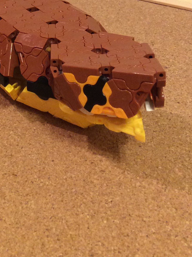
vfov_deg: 26.8
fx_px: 519
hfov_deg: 20.6
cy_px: 25
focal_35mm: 70
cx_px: 25
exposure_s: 1/24
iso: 125
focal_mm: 3.3
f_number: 2.4
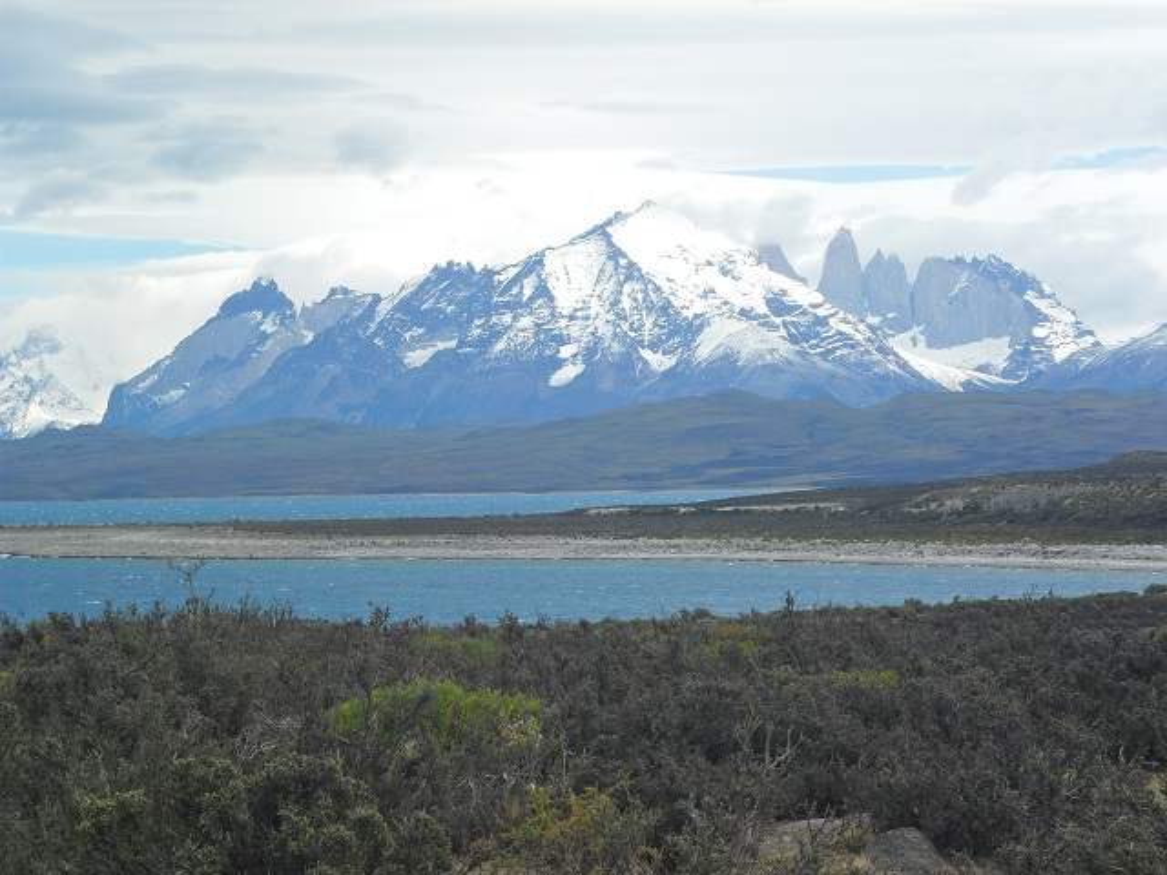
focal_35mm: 86
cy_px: 438
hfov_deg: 22.8
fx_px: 2899
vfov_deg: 17.2
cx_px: 584
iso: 80
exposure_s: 1/500
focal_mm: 15.4
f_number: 4.3
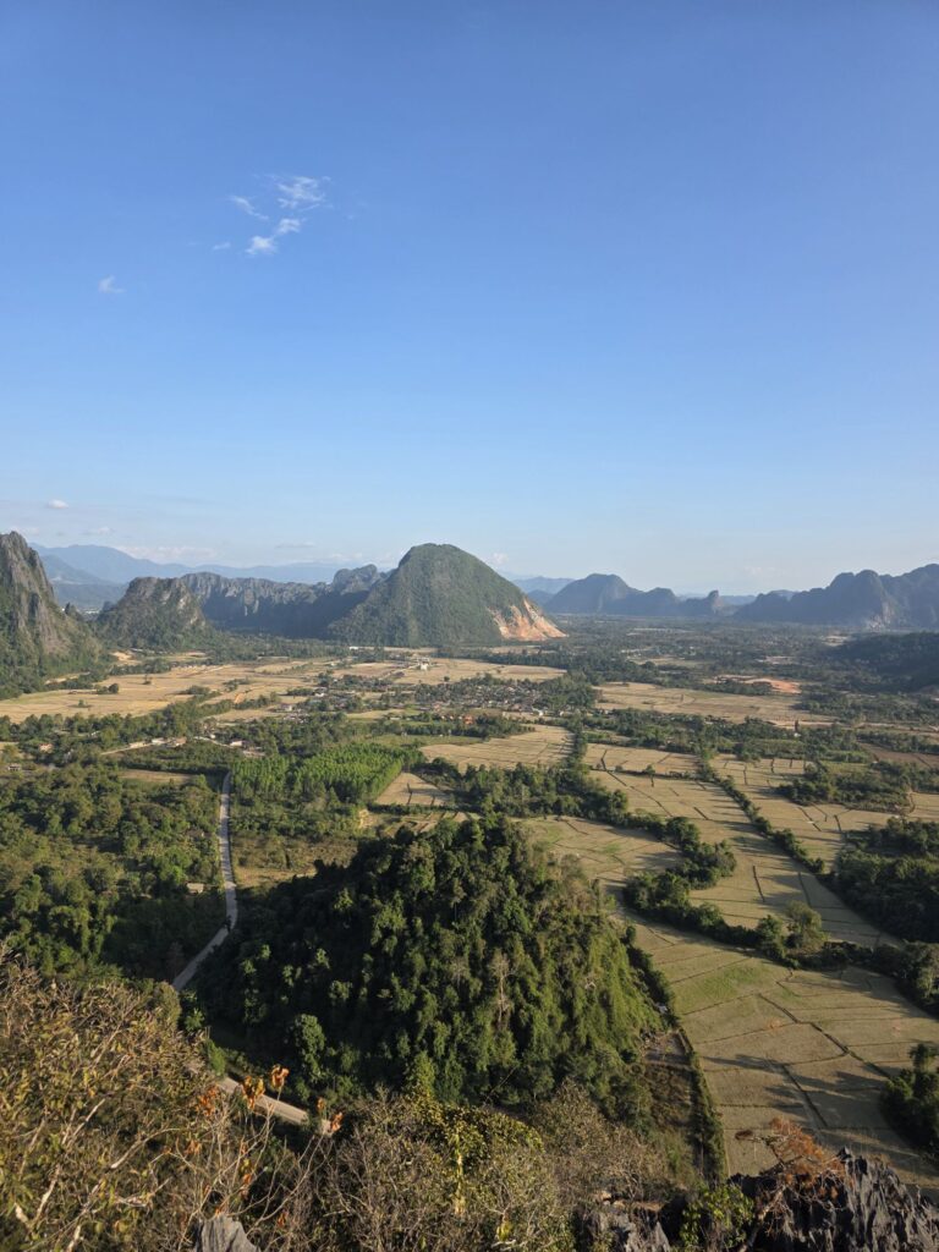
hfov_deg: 58.9
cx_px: 470
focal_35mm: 23
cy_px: 626
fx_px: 832
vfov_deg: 73.9
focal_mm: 6.3
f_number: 1.7
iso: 80
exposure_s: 1/3707
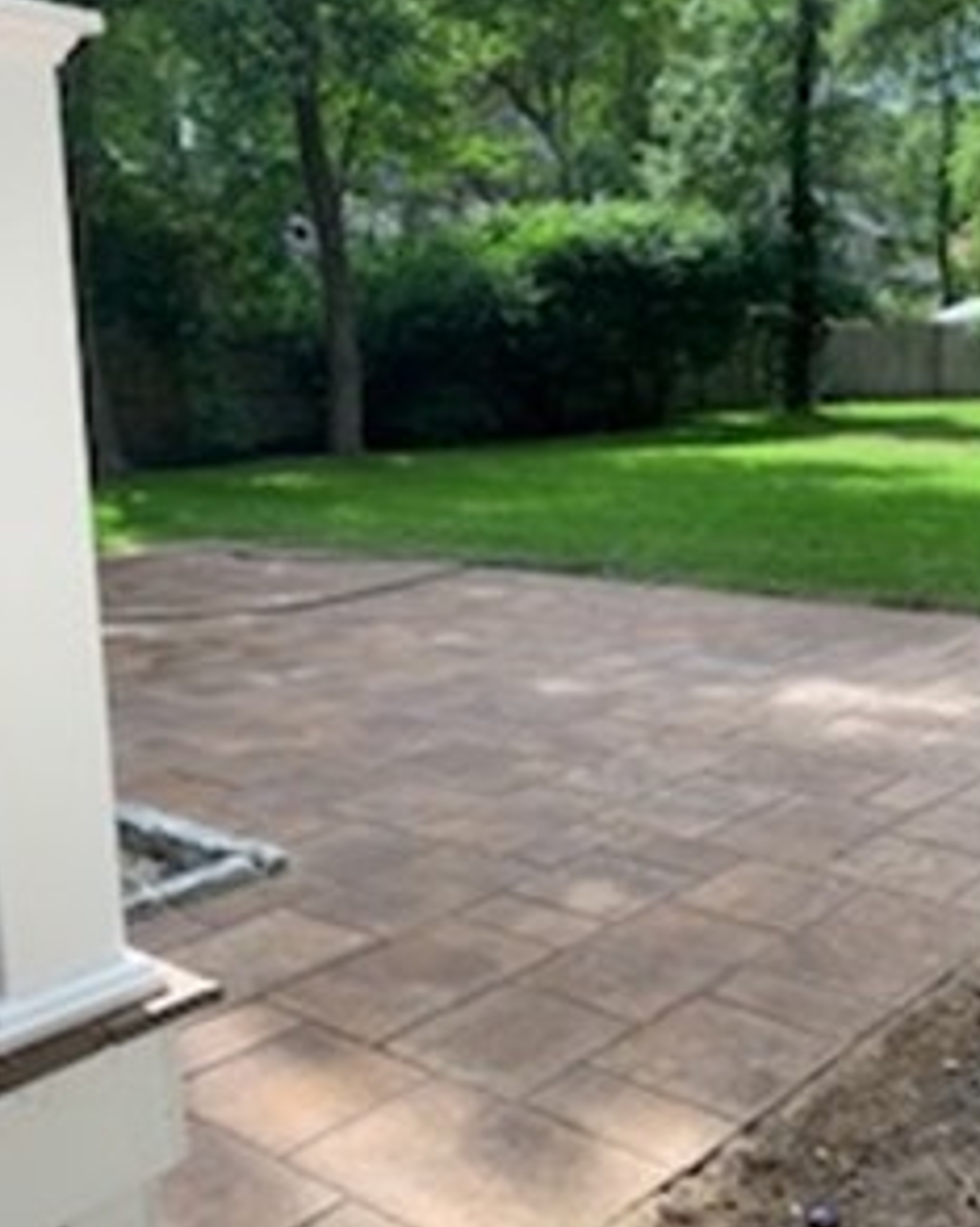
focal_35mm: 39
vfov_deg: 46.8
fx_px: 1415
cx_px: 674
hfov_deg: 37.7
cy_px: 662
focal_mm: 4.25
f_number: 1.8
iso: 25
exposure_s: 1/510
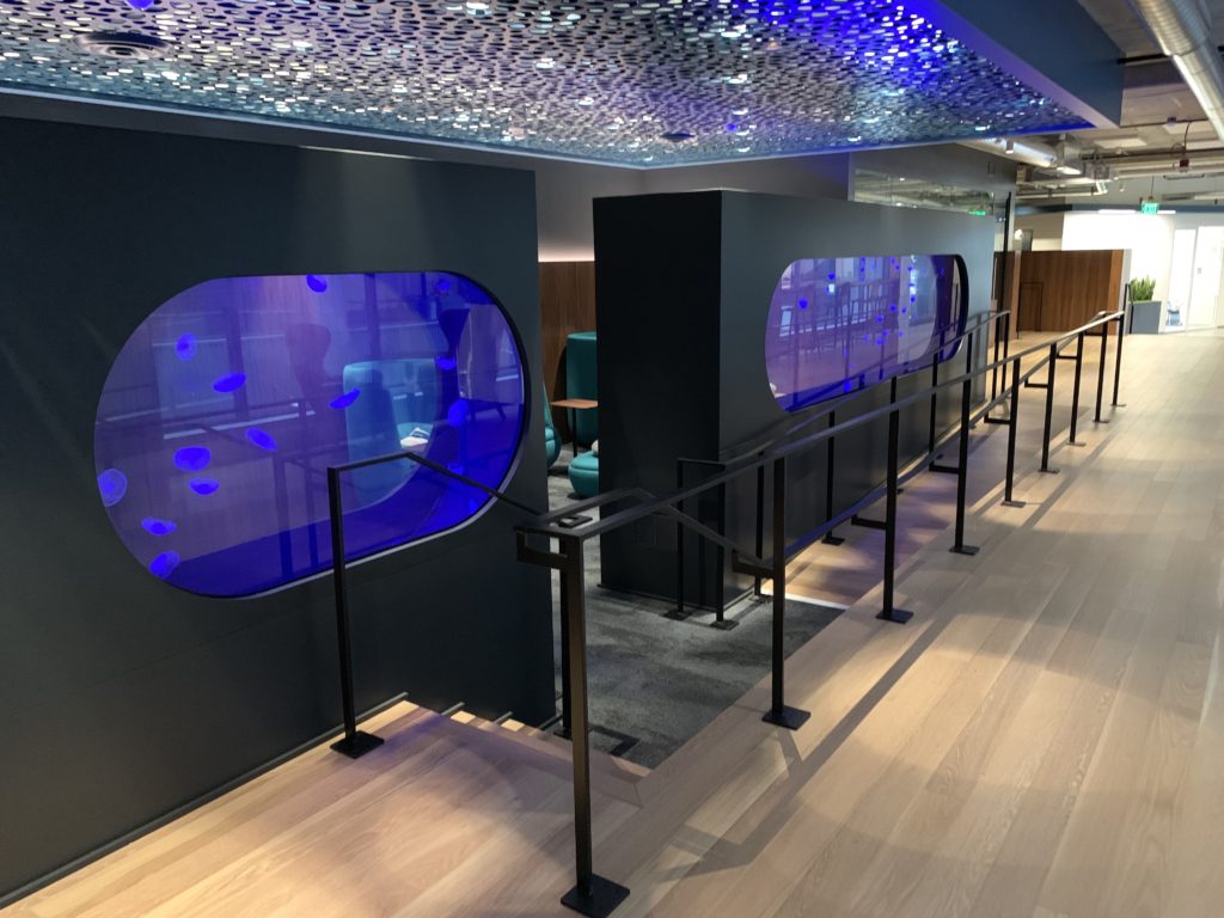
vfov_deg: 53.1
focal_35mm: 26
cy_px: 459
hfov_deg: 67.3
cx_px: 612
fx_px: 919
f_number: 1.8
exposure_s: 1/24
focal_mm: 4.25
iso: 640
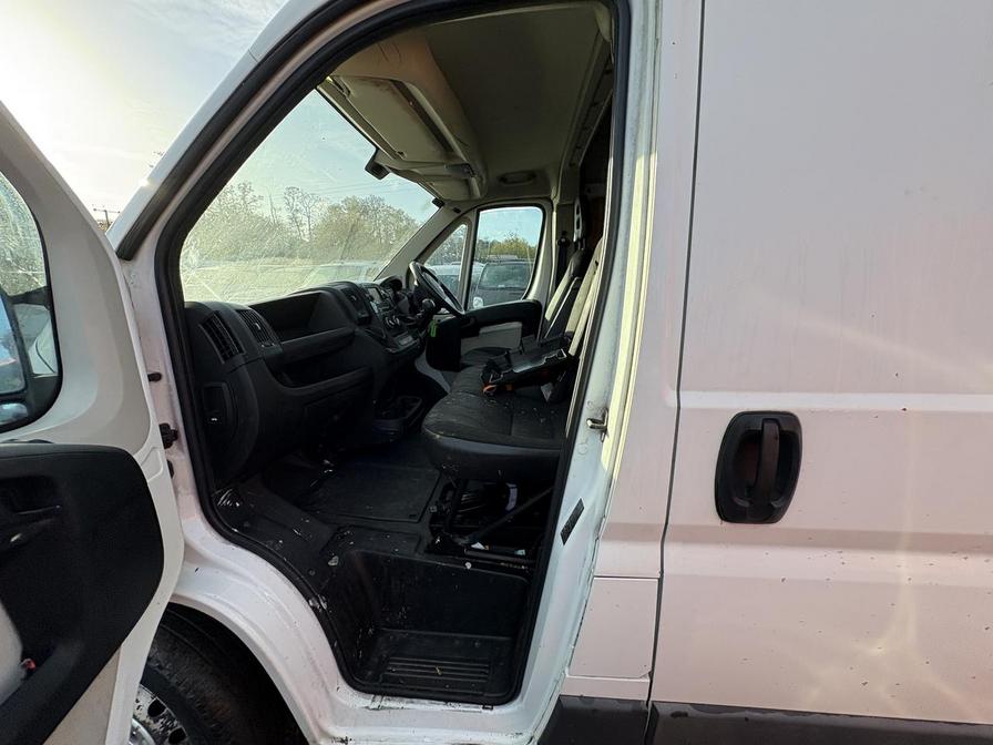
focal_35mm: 14
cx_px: 496
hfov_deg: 102.1
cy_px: 372
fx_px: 402
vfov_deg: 85.7
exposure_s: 1/313
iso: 40
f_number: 2.2
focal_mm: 2.22
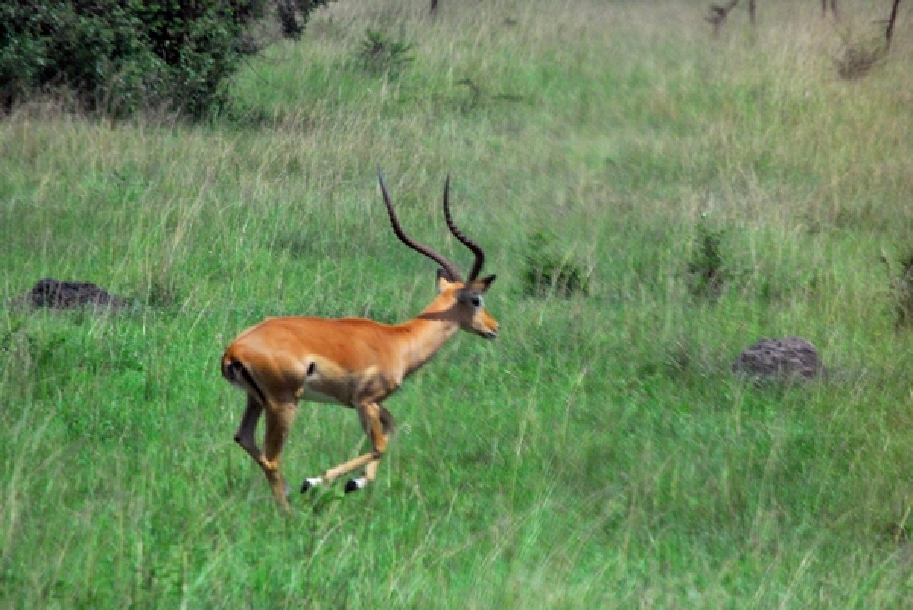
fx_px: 7614
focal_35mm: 300
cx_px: 456
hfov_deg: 6.9
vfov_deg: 4.6
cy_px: 305
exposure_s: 1/4000
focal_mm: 200
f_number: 8
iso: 1600
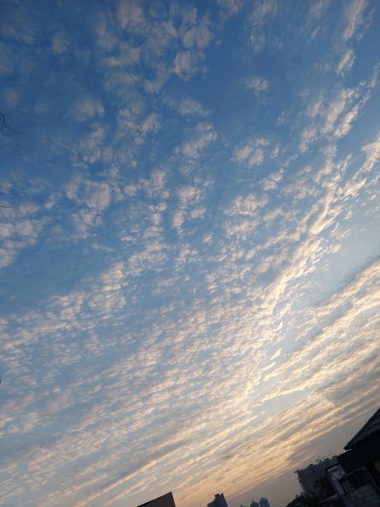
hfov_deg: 56.8
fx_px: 351
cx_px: 190
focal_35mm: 24
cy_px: 254
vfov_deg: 71.6
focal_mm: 5.23
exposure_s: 1/333
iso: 40
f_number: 1.8
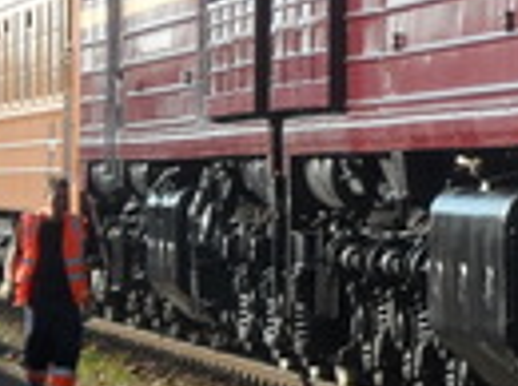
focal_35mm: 427
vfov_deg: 3.5
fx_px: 6378
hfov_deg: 4.6
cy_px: -119
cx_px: 749
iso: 80
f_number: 4.6
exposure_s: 1/350
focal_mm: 12.8
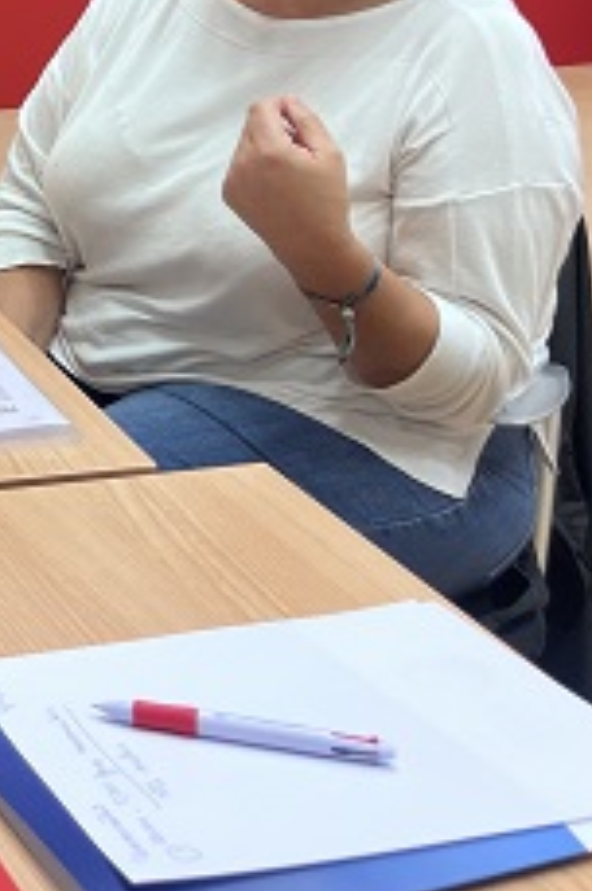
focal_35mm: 71
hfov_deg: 17.0
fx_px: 1757
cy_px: 47
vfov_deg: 27.2
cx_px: -343
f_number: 1.6
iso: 100
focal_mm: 5.1
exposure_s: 1/100
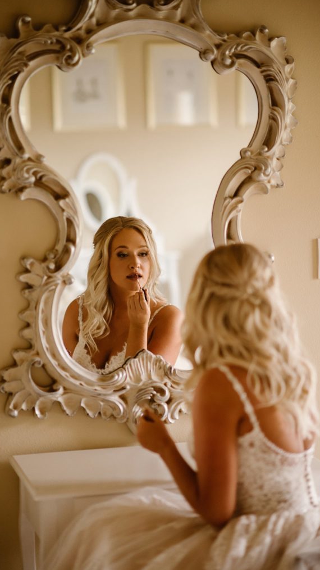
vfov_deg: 23.7
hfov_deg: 13.4
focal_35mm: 90
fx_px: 1358
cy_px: 284
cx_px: 152
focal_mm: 85
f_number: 1.6
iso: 1000
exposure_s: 1/1000
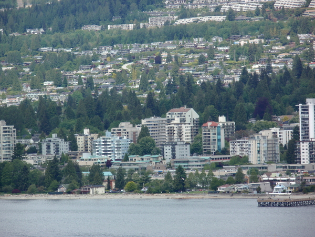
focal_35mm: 280
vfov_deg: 5.3
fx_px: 2548
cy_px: 118
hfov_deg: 7.1
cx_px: 158
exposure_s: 1/250
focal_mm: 50
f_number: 5.9
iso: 80
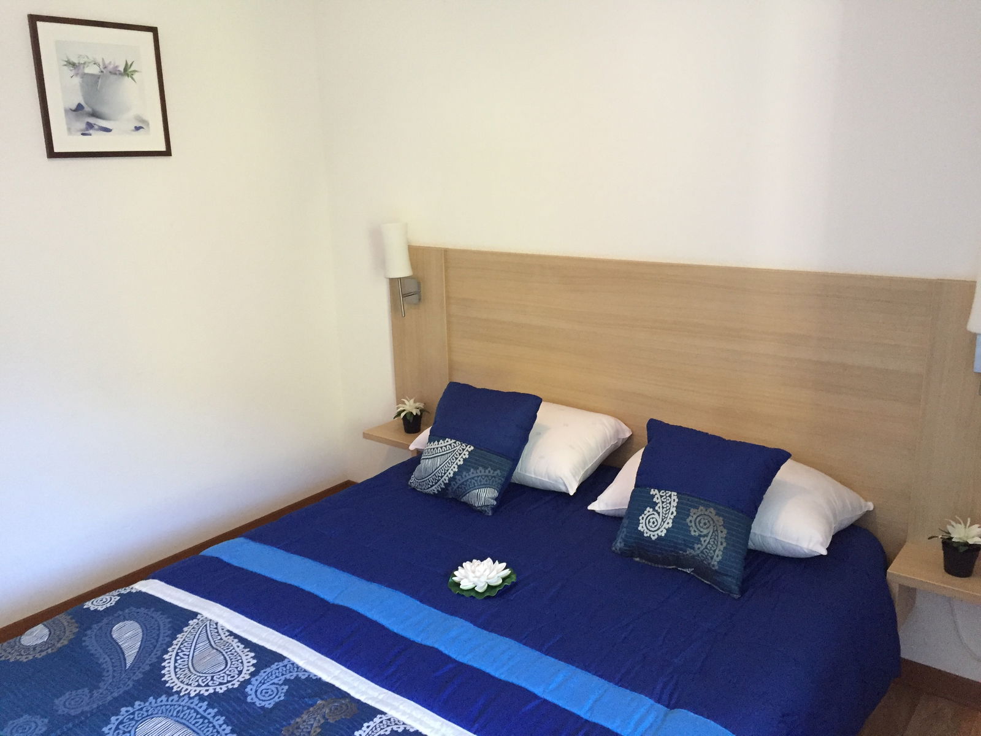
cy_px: 368
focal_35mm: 29
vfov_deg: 48.2
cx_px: 490
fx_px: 822
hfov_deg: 61.7
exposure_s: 1/33
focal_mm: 4.15
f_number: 2.2
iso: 250
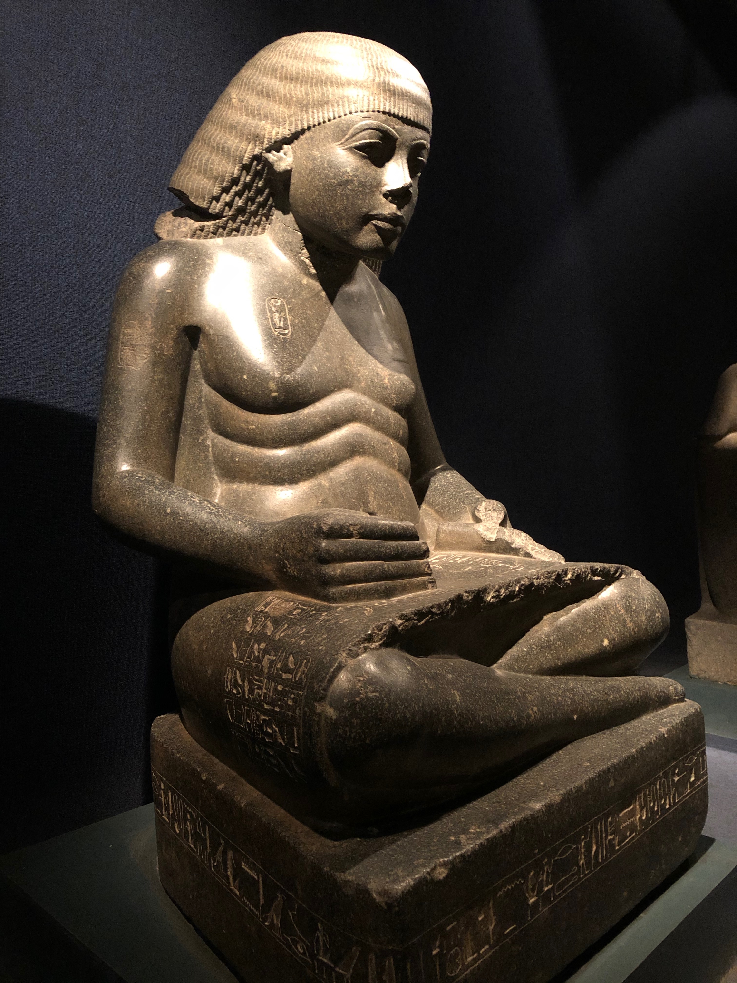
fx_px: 795
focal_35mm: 28
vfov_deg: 63.4
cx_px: 368
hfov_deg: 49.7
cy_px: 492
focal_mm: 3.99
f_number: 1.8
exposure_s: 1/6
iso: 80
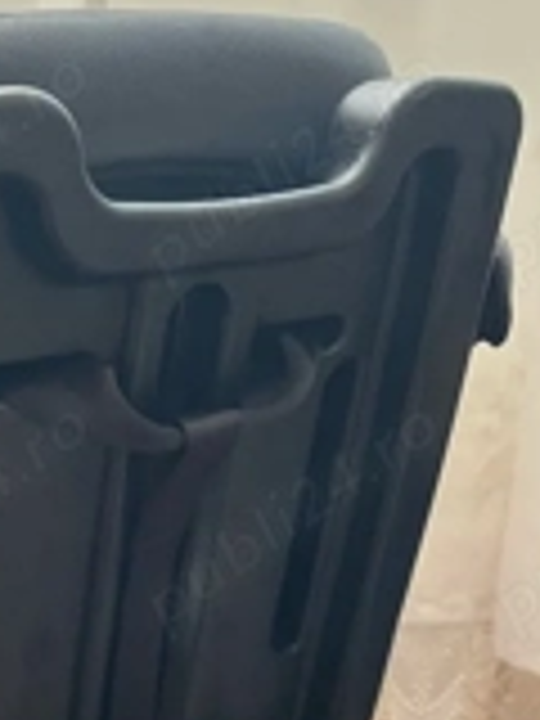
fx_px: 1352
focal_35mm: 65
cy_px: 572
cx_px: 32
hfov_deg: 21.9
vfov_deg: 29.2
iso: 320
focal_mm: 5.1
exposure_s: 1/60
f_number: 1.6
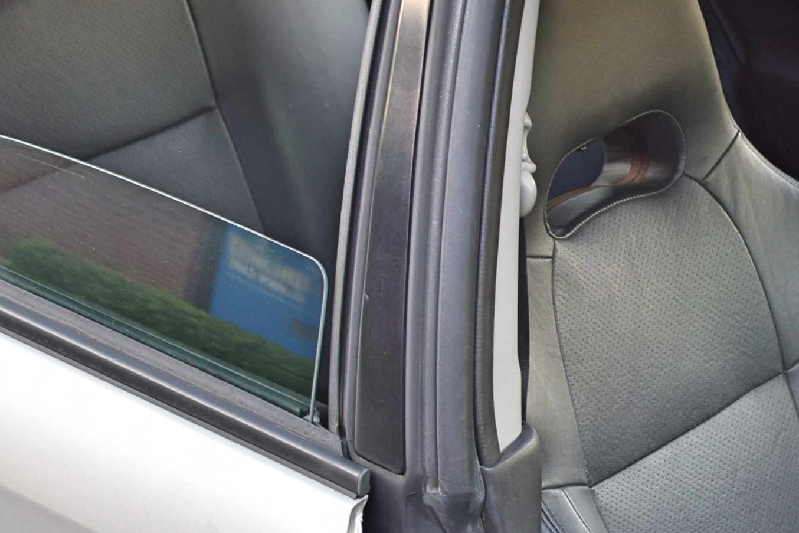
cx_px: 728
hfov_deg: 17.4
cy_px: 539
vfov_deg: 11.7
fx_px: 2577
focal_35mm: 116
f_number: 4
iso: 400
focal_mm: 35
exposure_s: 1/60
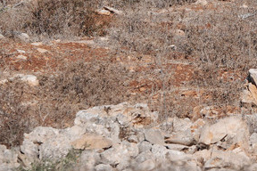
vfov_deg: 1.6
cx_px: 315
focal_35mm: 832
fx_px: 5939
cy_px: -179
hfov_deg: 2.5
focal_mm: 200
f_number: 8
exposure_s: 1/1250
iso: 200
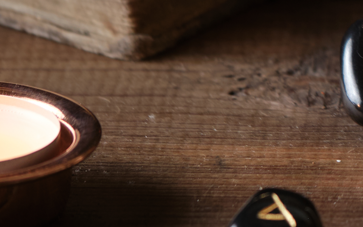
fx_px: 5876
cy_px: -279
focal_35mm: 594
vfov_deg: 2.2
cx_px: 725
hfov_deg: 3.5
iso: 160
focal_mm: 80
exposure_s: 1/15
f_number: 2.8
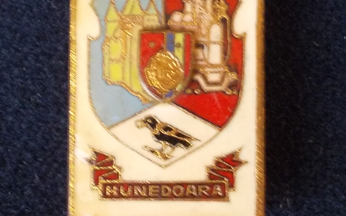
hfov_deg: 38.2
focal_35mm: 53
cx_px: 166
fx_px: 500
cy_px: 100
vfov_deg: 24.4
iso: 200
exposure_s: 1/20
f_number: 3.3
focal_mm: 6.1
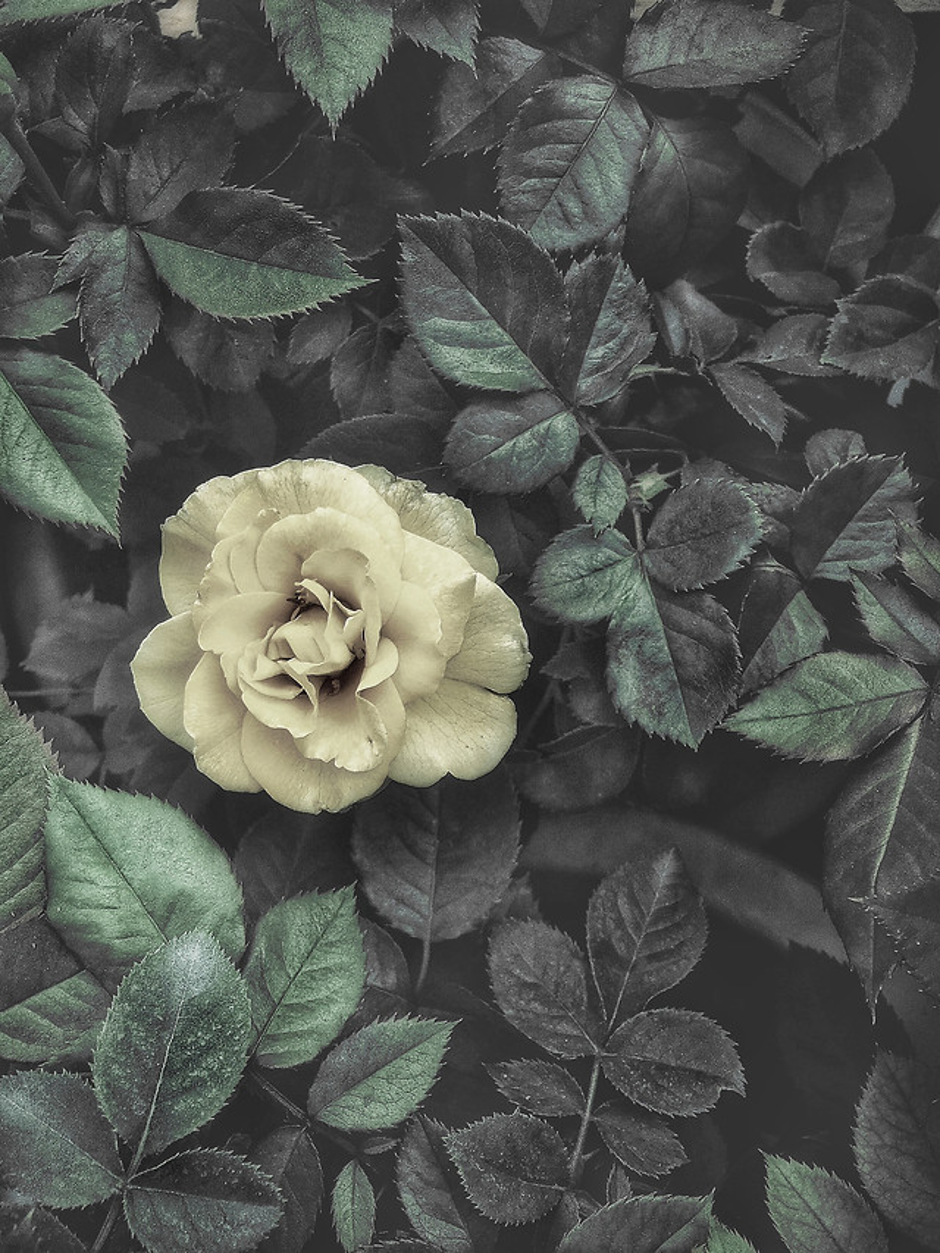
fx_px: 1050
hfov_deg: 48.2
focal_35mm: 29
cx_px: 470
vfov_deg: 61.7
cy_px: 626
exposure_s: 1/316
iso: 32
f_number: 2.2
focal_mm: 4.15
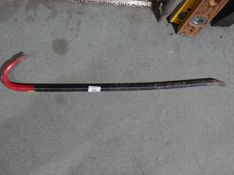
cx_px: 117
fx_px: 311
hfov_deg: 41.2
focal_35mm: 46
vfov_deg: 31.5
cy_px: 88
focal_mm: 23
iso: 1000
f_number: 5.6
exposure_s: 1/60
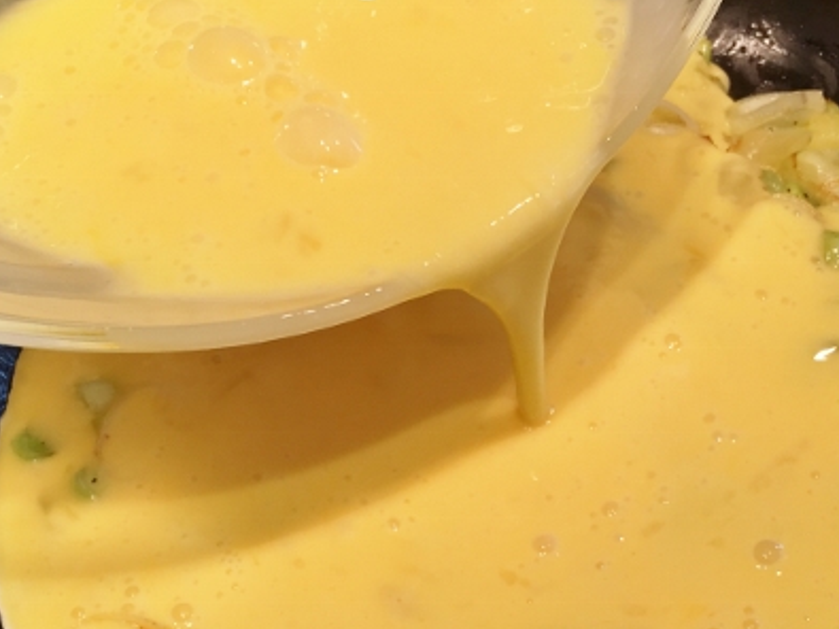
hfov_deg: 40.1
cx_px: 529
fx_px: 1139
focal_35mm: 47
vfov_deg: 30.4
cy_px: 463
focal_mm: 4.15
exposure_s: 1/60
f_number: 2.2
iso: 40
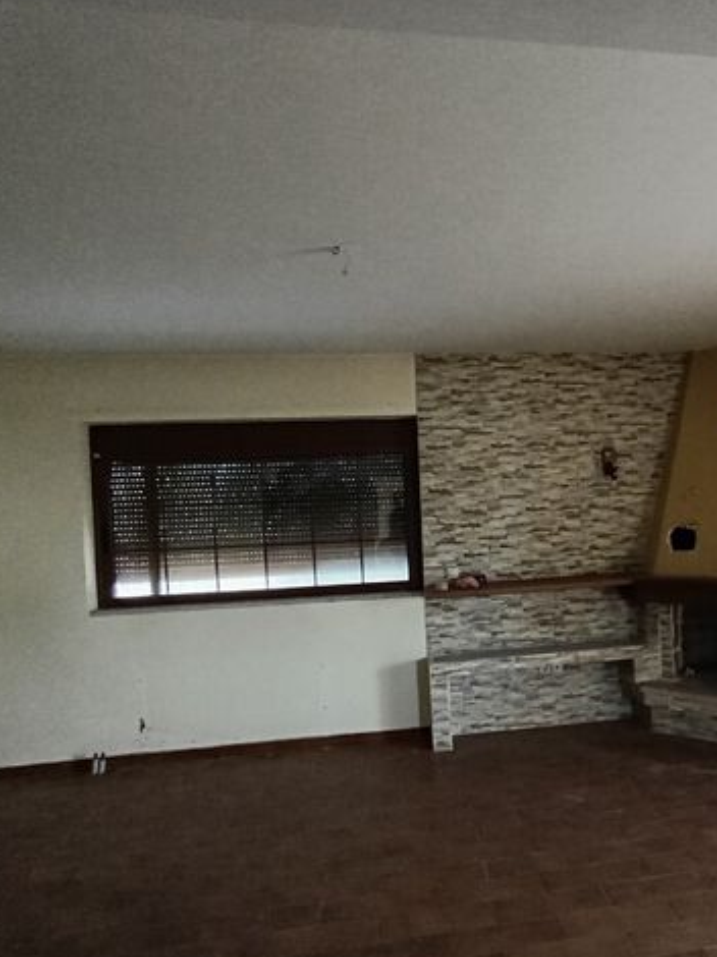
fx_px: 663
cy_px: 515
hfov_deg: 54.9
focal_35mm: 24
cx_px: 508
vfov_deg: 71.5
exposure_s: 1/33.3
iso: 800
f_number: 2.2
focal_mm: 1.65
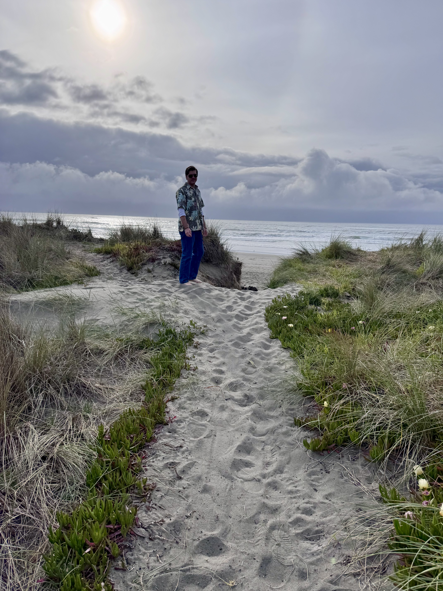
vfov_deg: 71.6
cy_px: 296
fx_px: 410
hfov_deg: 56.8
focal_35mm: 24
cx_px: 222
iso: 80
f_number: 1.78
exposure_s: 1/7092
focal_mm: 6.76
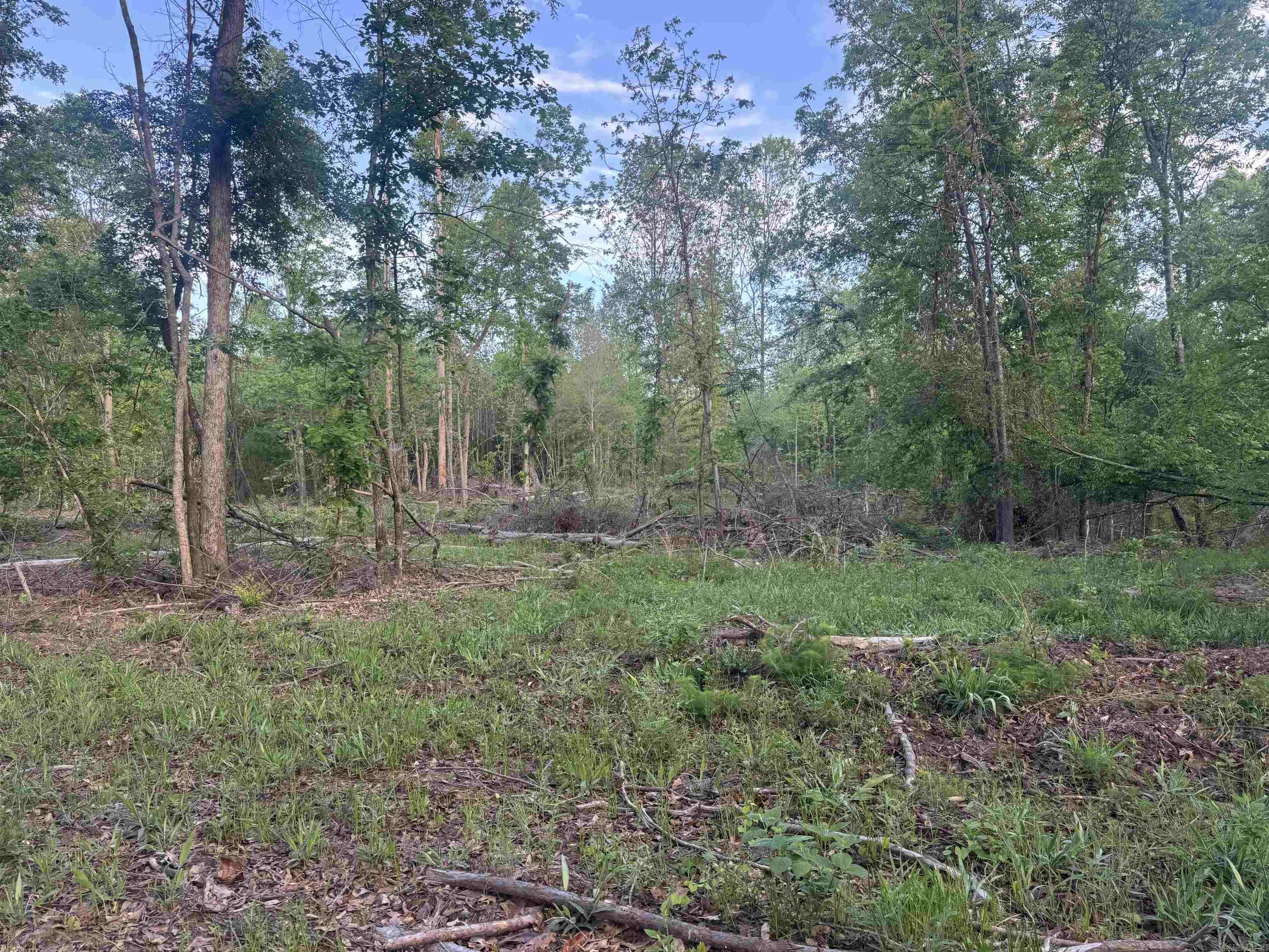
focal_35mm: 24
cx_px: 634
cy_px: 476
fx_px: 880
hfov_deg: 71.6
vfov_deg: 56.8
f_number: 1.78
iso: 64
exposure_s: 1/197
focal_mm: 6.76
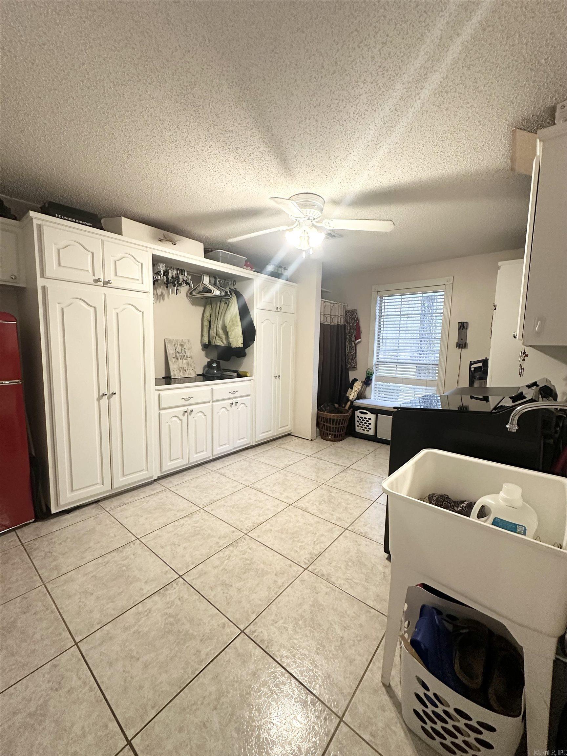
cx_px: 284
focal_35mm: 14
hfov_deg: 85.7
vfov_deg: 102.1
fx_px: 306
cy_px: 378
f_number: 2.2
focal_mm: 2.22
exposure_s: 1/60
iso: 320
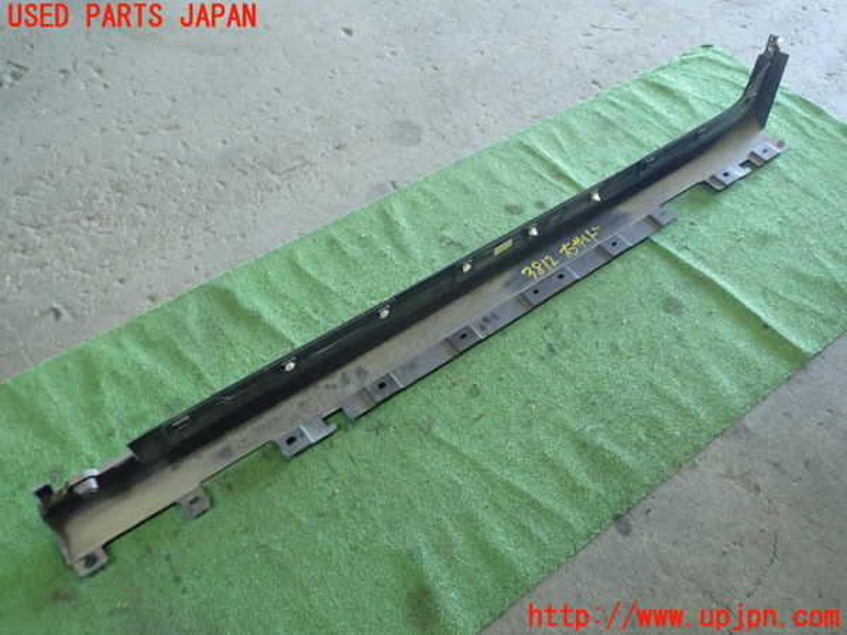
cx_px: 424
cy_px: 318
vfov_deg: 46.8
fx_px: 734
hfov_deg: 60.0
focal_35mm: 30
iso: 400
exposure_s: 1/30
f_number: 2.3
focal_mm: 5.4
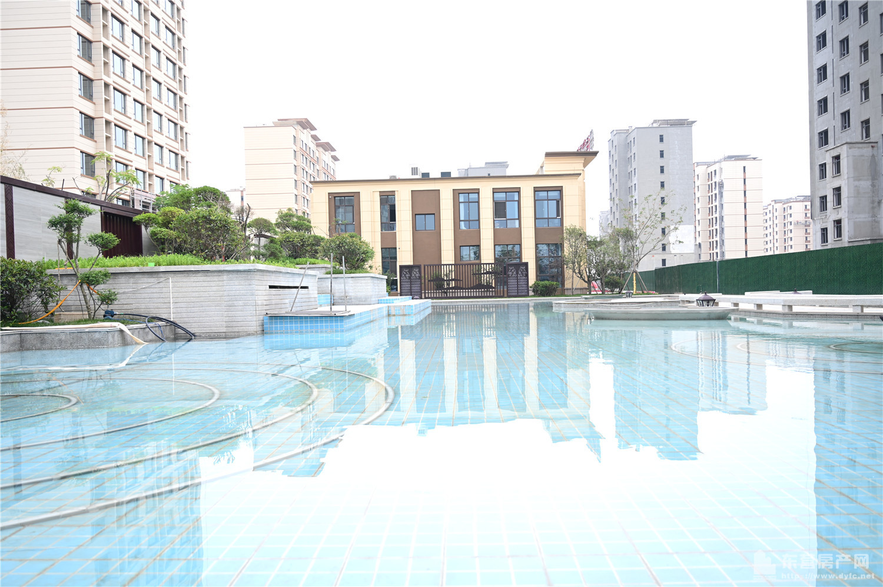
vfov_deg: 45.6
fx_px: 699
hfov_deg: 64.6
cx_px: 442
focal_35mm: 28
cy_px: 294
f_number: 4
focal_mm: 28.5
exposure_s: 1/100
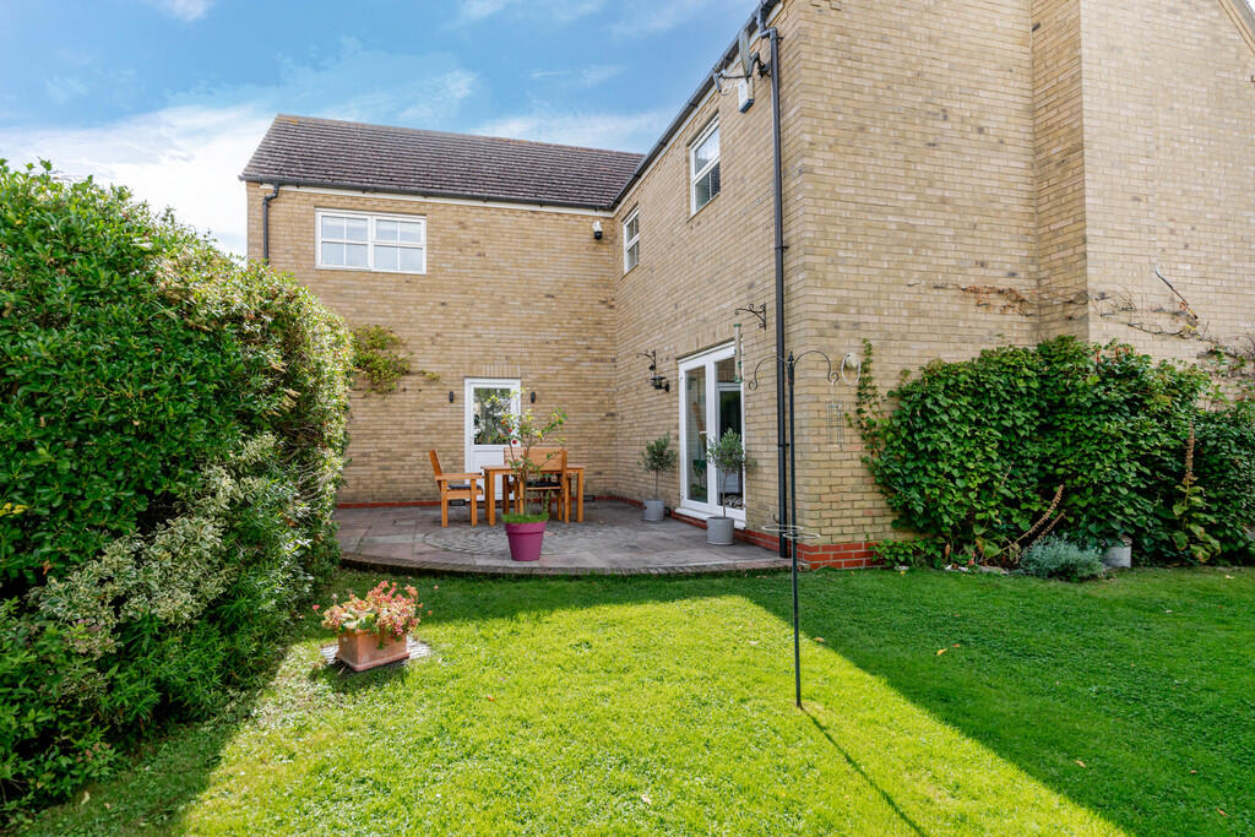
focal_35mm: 16
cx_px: 628
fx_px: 558
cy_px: 418
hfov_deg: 96.7
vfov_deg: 73.8
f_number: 8
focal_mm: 16
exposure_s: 1/320
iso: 250
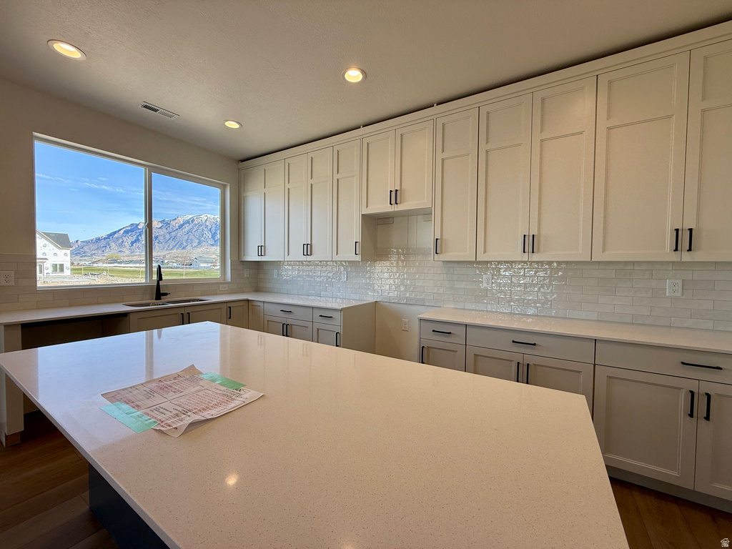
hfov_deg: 102.1
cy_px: 274
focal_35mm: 14
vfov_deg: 85.7
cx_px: 366
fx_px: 296
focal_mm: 2.22
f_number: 2.2
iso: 64
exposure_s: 1/240
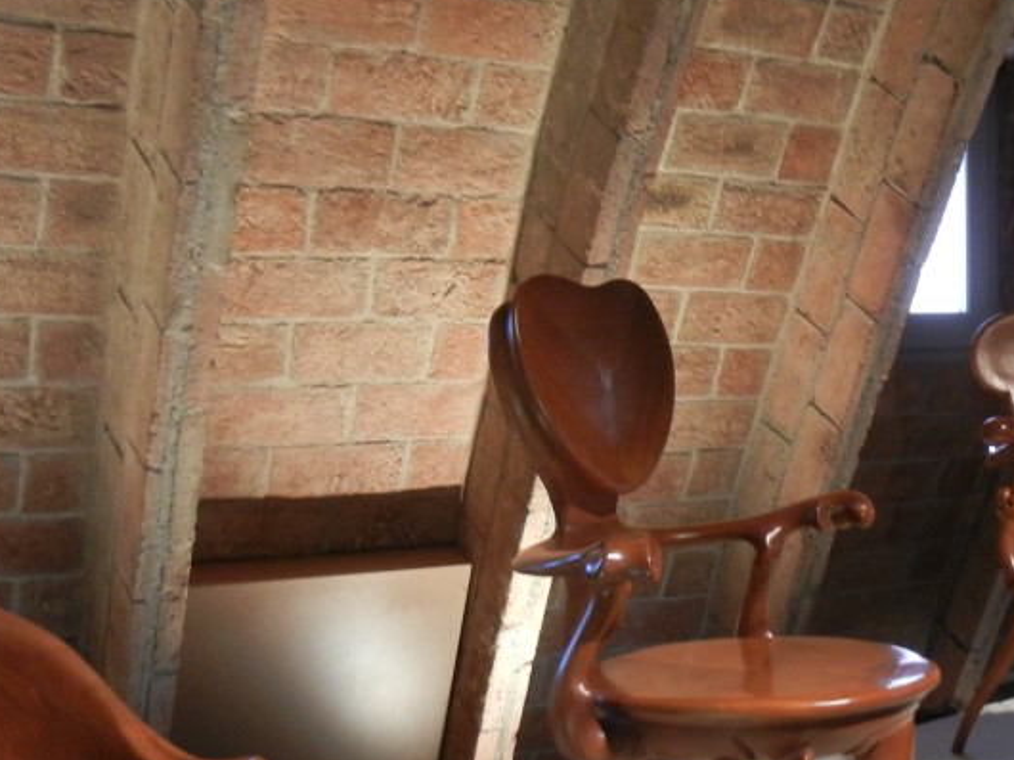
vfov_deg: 25.1
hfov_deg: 32.0
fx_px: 1698
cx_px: 861
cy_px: 477
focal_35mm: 58
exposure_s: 1/5.5
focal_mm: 5.4
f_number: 3.5
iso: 400
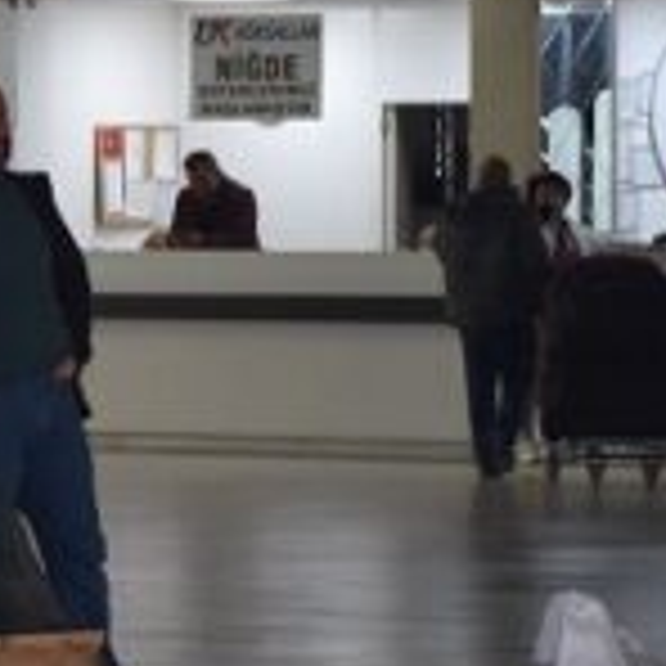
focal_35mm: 336
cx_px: -216
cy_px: 101
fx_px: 7314
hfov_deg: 5.2
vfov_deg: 5.2
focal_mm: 38
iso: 400
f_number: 4.2
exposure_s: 1/80
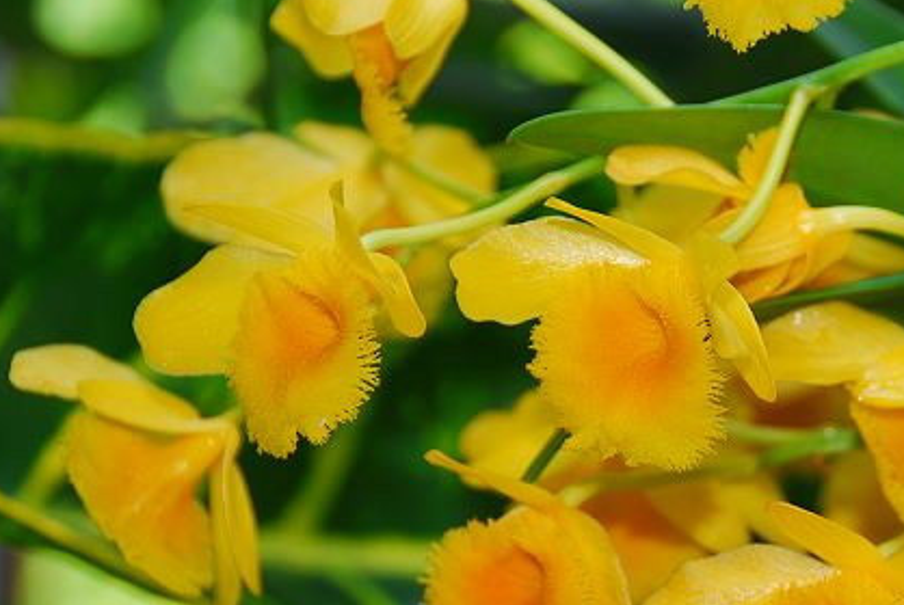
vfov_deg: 6.8
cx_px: 665
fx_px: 5130
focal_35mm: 204
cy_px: 346
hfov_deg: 10.1
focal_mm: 70
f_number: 5
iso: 100
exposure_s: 1/30
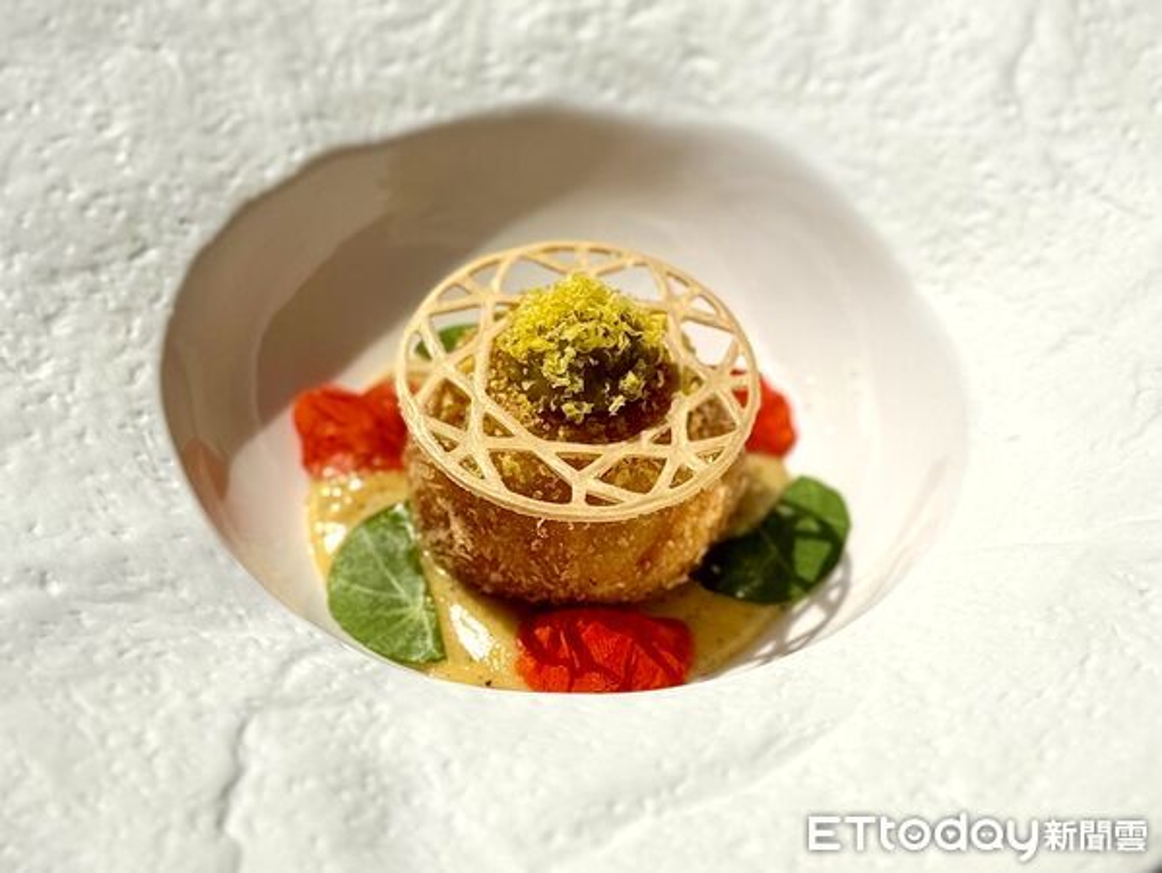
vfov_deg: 30.3
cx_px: 581
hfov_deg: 39.6
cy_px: 436
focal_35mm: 48
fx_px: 1612
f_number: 1.78
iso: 80
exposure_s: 1/2667
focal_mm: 6.76
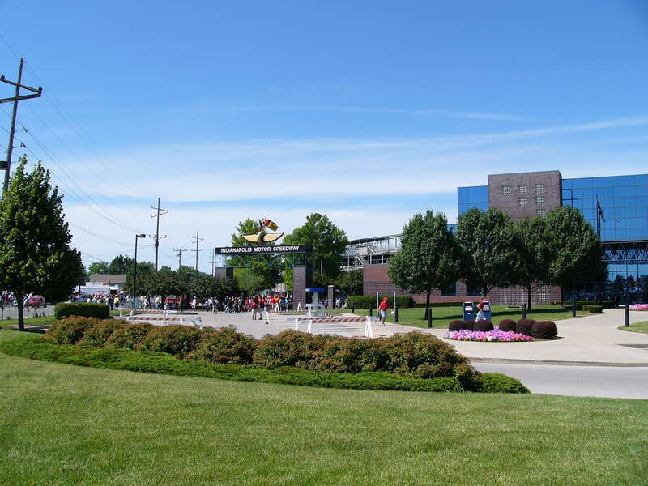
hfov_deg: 51.4
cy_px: 243
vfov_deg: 39.7
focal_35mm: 36
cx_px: 324
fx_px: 674
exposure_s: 1/500
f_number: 4.6
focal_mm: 6
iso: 50
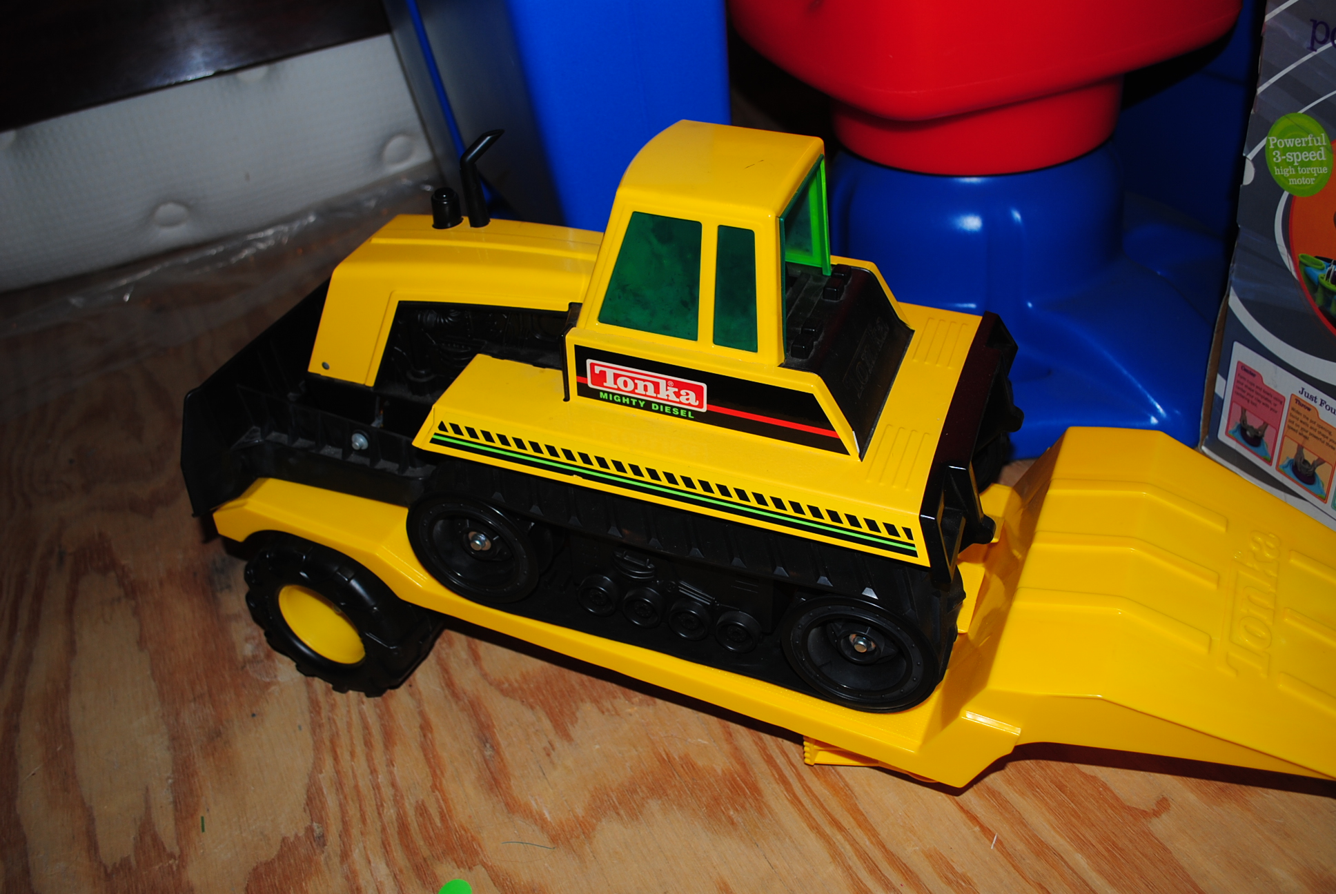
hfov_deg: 57.2
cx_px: 668
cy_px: 447
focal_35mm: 33
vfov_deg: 40.1
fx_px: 1226
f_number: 3.8
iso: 100
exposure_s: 1/40
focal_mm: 22
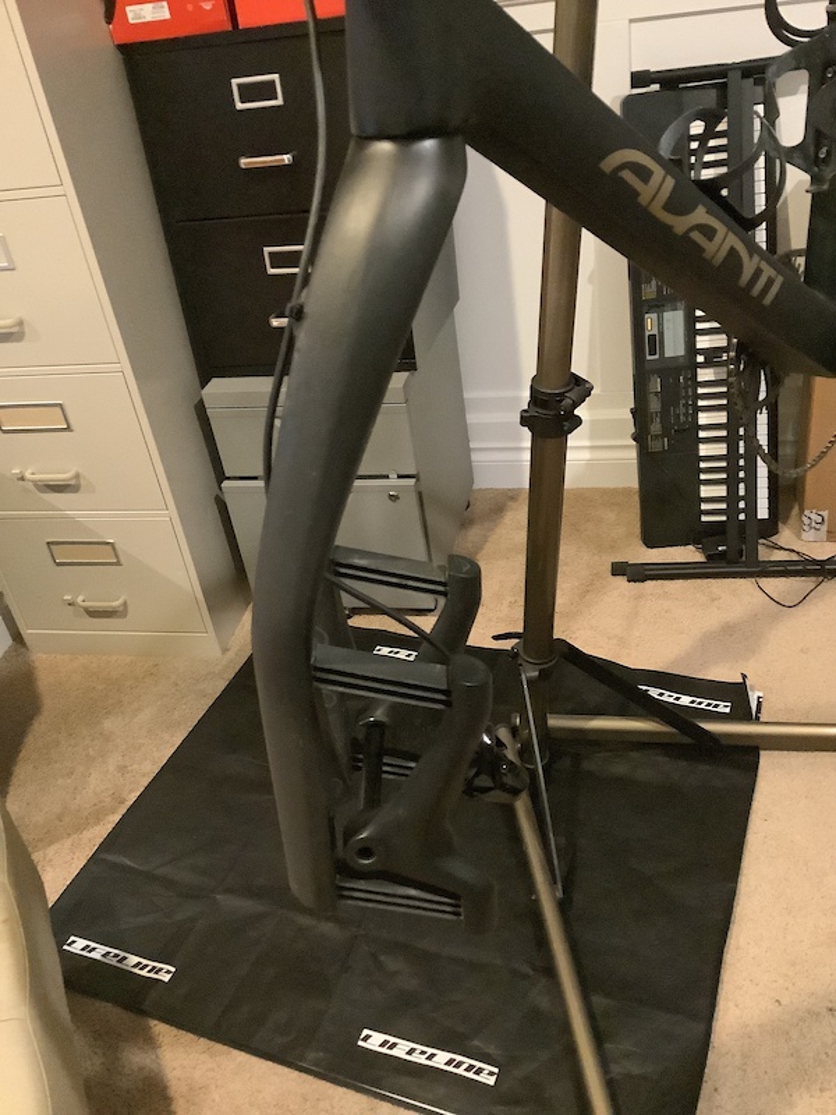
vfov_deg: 58.4
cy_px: 558
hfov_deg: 45.4
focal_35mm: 31
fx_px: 998
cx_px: 418
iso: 800
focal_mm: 3.3
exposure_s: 1/17
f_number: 2.4
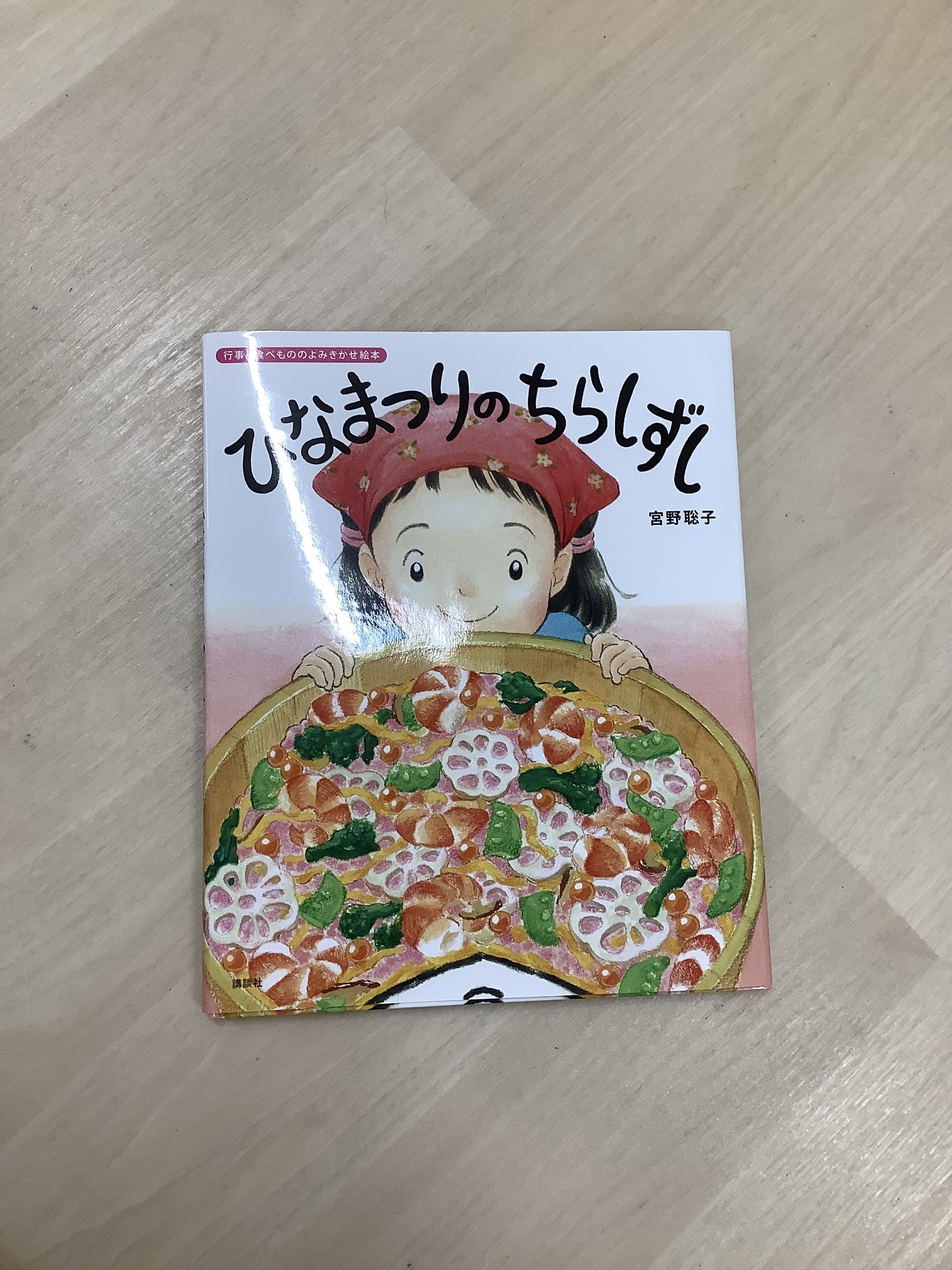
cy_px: 635
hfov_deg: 45.4
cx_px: 476
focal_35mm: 31
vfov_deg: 58.4
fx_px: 1137
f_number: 2.4
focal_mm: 3.3
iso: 50
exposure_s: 1/60
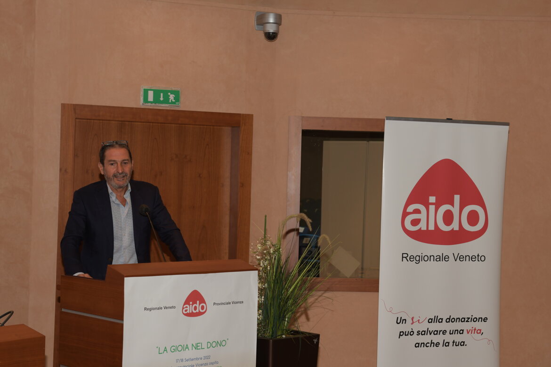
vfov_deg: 20.3
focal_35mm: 67
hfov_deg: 30.1
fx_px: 1025
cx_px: 276
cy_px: 184
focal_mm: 56
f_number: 6.3
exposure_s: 1/60
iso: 500
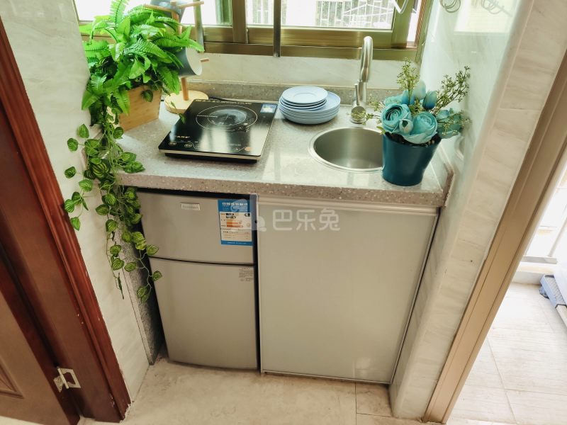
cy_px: 212
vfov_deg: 51.4
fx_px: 442
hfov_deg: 65.3
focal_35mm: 27
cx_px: 284
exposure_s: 1/100
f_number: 1.75
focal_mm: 4.75
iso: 238
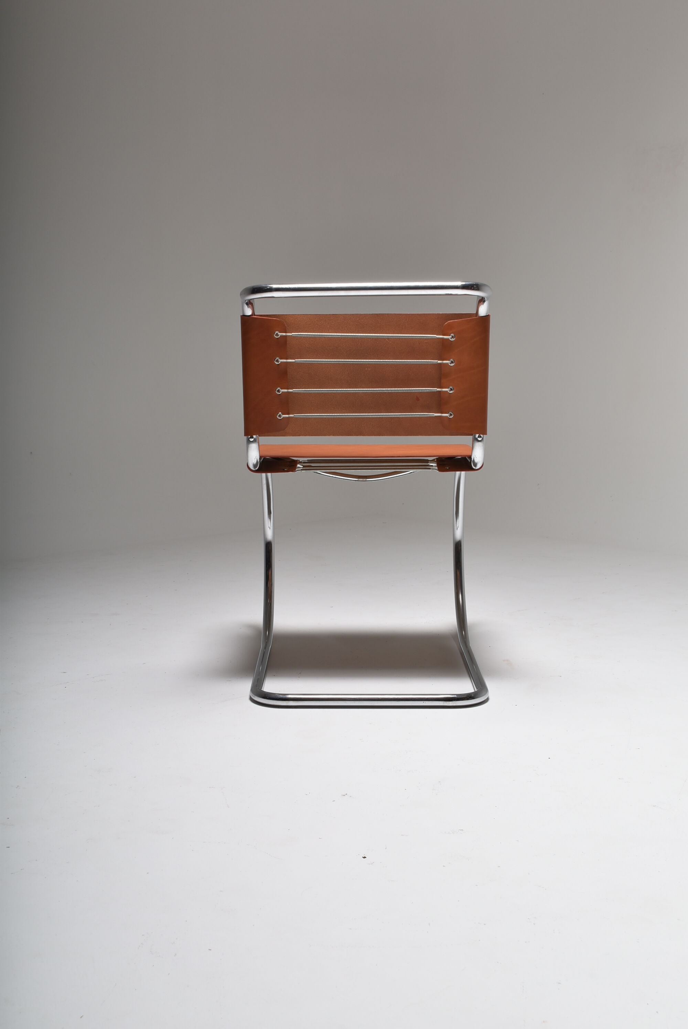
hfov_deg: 29.9
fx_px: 1288
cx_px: 344
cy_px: 514
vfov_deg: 43.6
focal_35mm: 45
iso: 100
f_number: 10
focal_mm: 30
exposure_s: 1/200
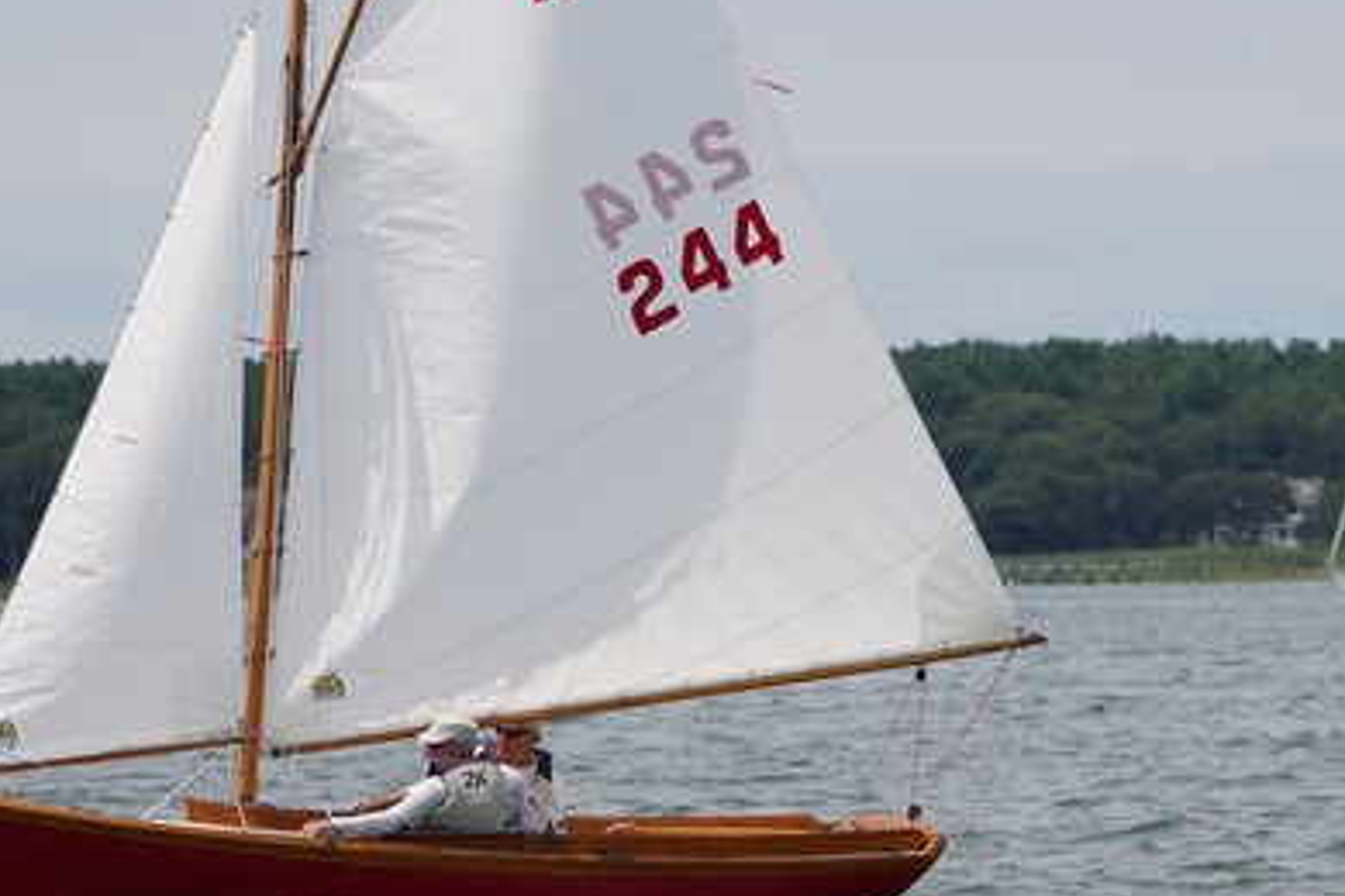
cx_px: 938
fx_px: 17259
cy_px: 291
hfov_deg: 4.5
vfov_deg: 3.0
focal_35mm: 462
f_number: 5
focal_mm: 150
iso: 125
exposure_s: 1/1250
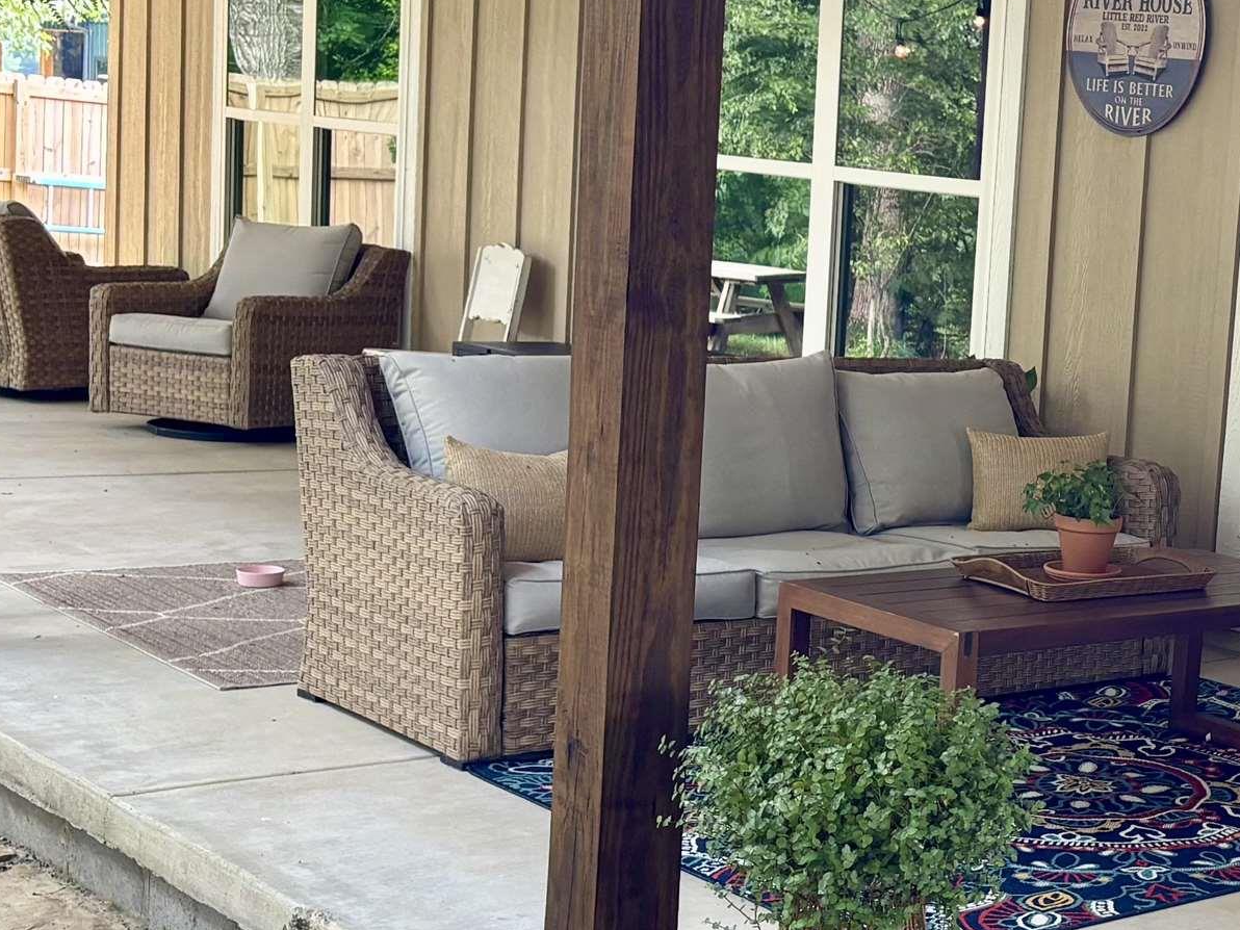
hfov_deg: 26.7
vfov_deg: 21.9
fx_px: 2400
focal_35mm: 67
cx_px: 1355
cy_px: 466
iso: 125
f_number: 1.6
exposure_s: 1/60
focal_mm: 5.96
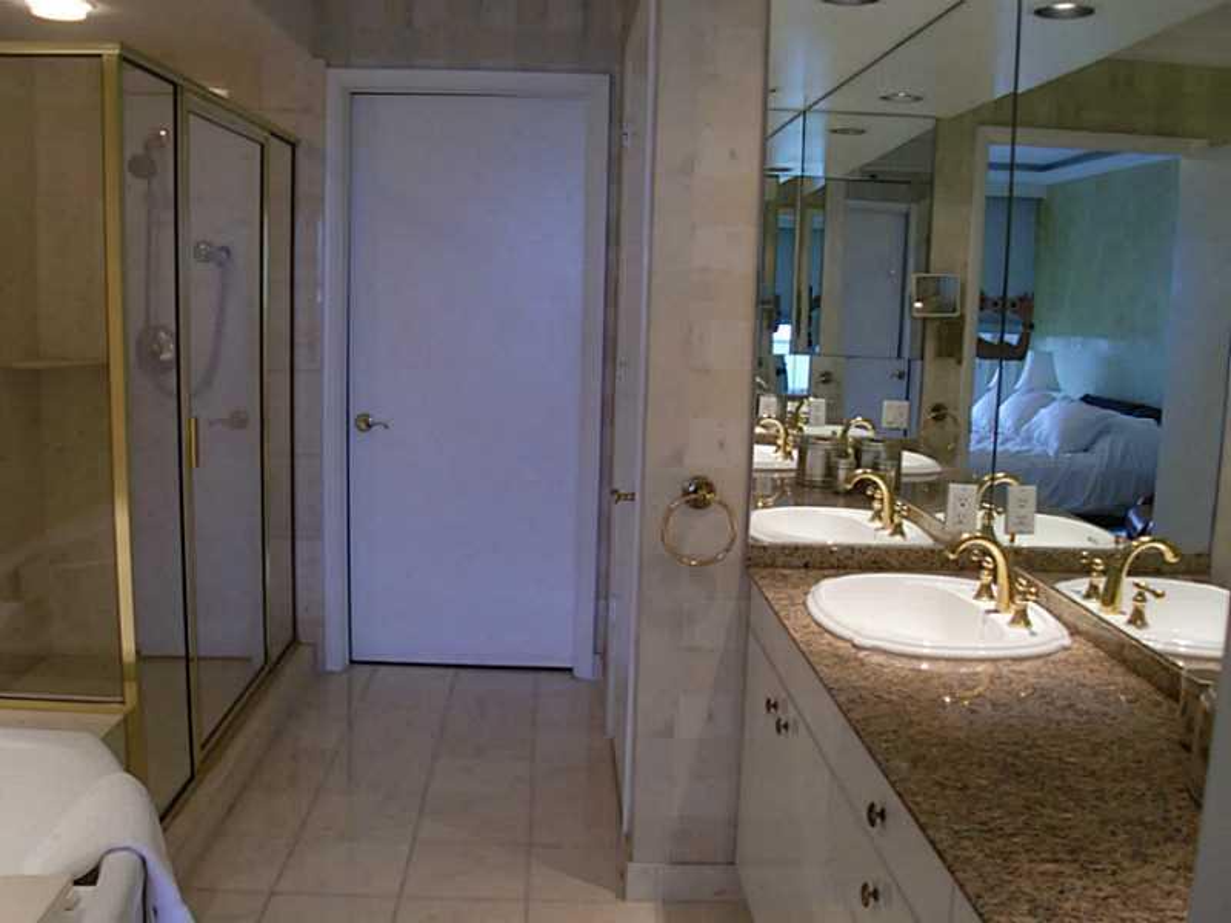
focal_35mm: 36
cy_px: 462
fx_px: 1280
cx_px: 616
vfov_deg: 39.7
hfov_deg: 51.4
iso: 200
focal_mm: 6.3
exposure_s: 1/60
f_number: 2.8
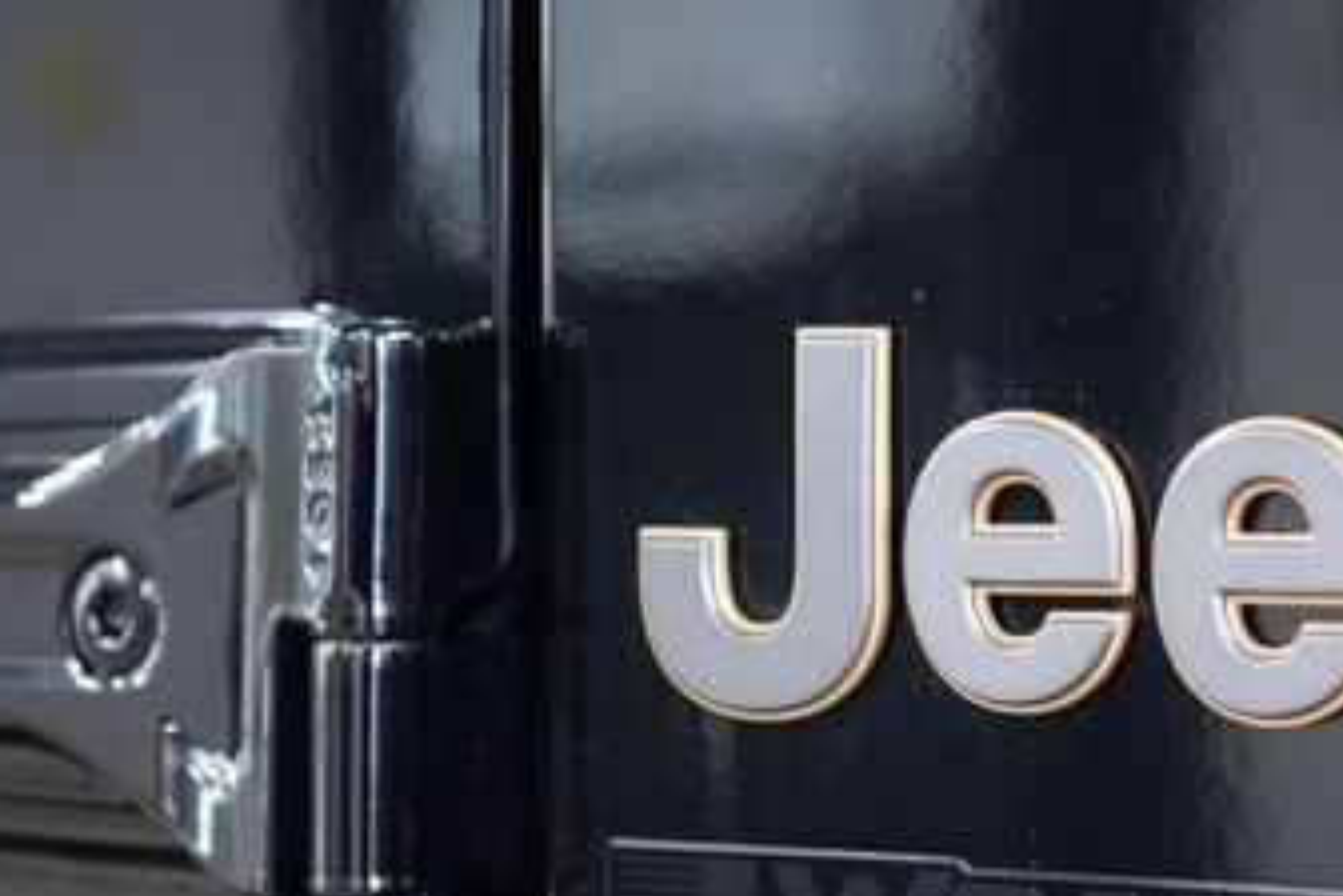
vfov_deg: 6.9
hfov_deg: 10.3
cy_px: 690
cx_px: 1099
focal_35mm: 200
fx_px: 7461
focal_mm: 70
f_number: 3.2
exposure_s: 1/30
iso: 1600
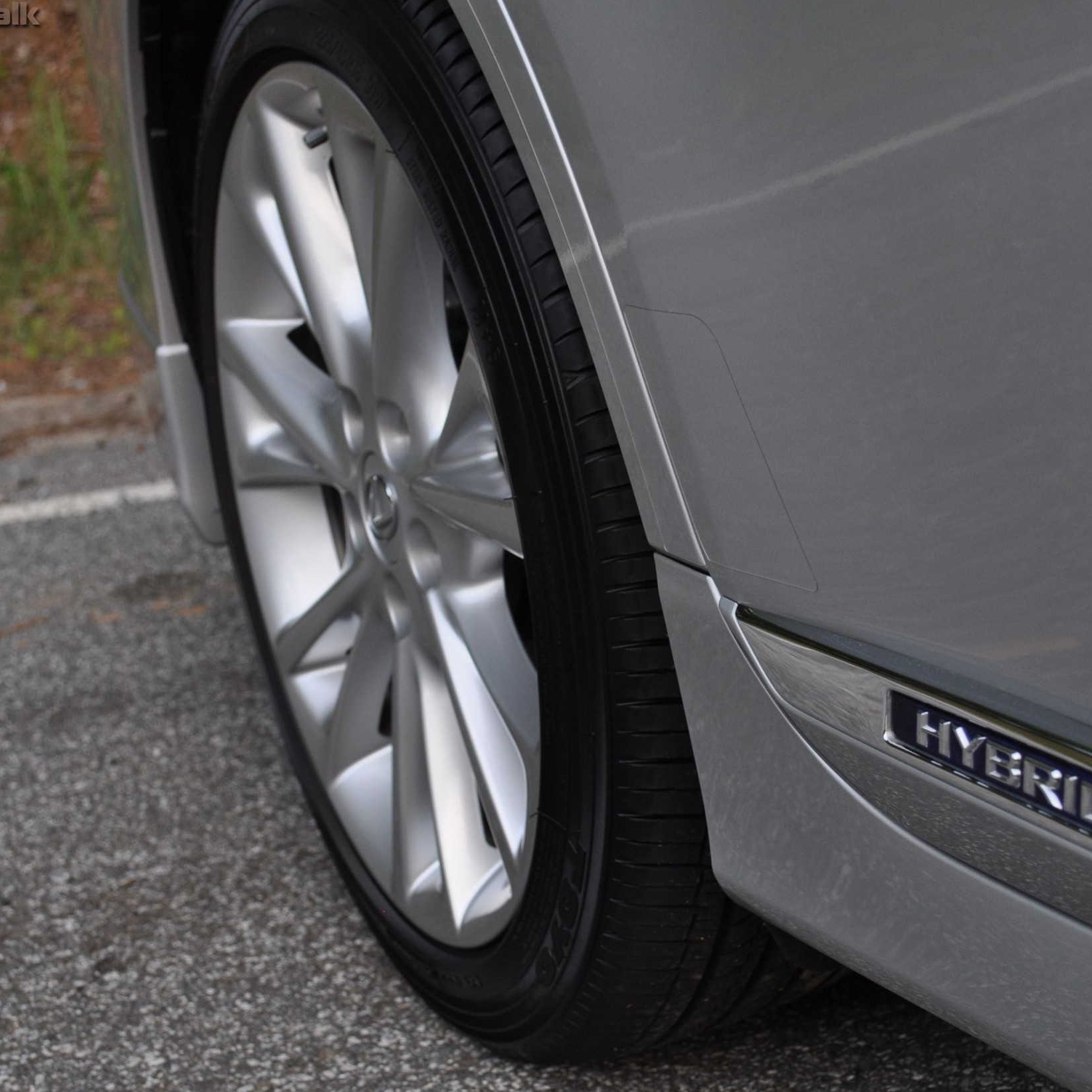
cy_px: 551
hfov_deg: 27.6
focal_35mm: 62
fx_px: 2213
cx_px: 722
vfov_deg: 27.7
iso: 400
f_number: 5.6
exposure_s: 1/125
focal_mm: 32
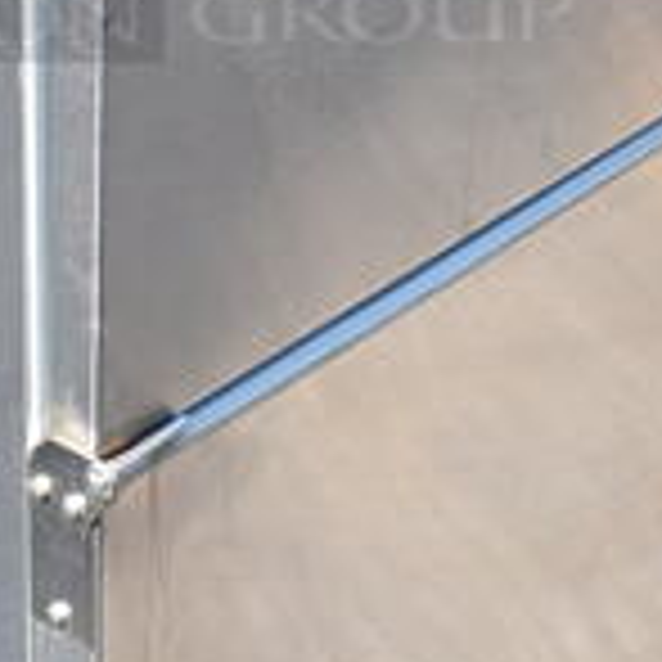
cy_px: -173
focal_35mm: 143
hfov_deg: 12.2
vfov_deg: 11.9
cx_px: 113
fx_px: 3094
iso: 100
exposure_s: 1/100
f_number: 5
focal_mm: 18
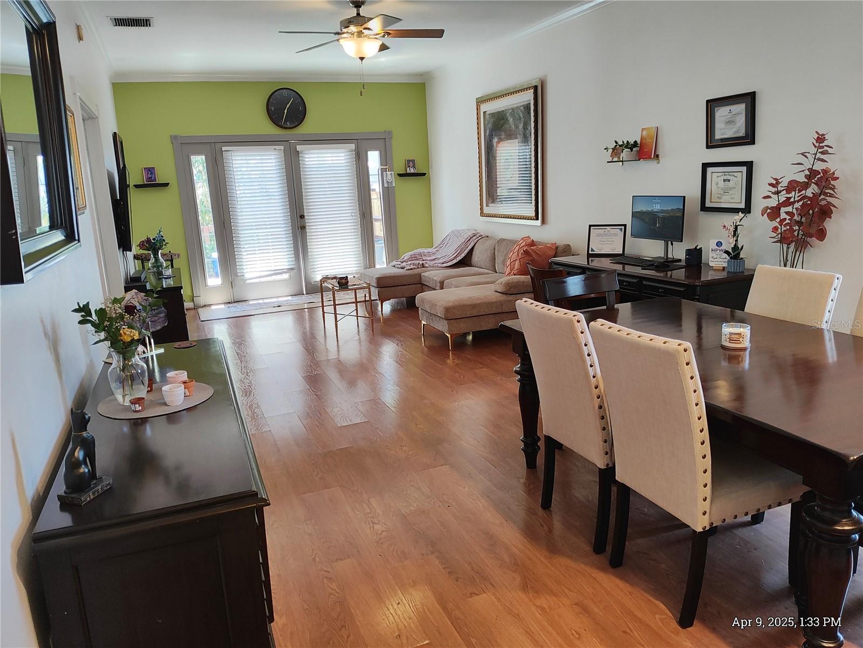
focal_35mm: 25
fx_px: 623
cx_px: 432
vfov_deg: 54.9
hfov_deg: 69.4
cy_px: 324
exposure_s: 1/60.1
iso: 189
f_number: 1.5
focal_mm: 4.15
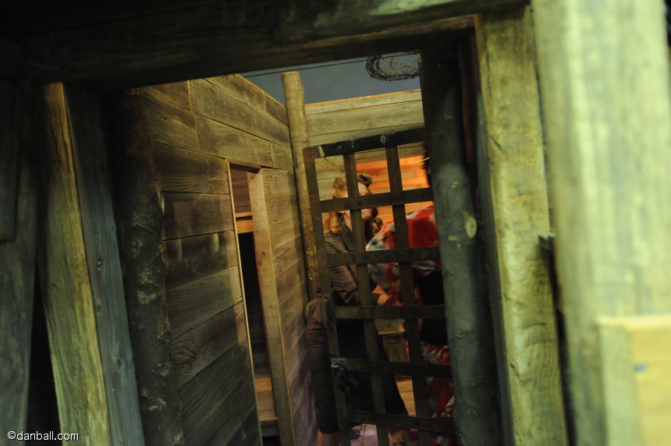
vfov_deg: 37.8
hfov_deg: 54.5
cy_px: 223
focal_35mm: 35
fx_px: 652
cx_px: 336
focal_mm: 35
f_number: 2.8
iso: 5000
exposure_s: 1/60
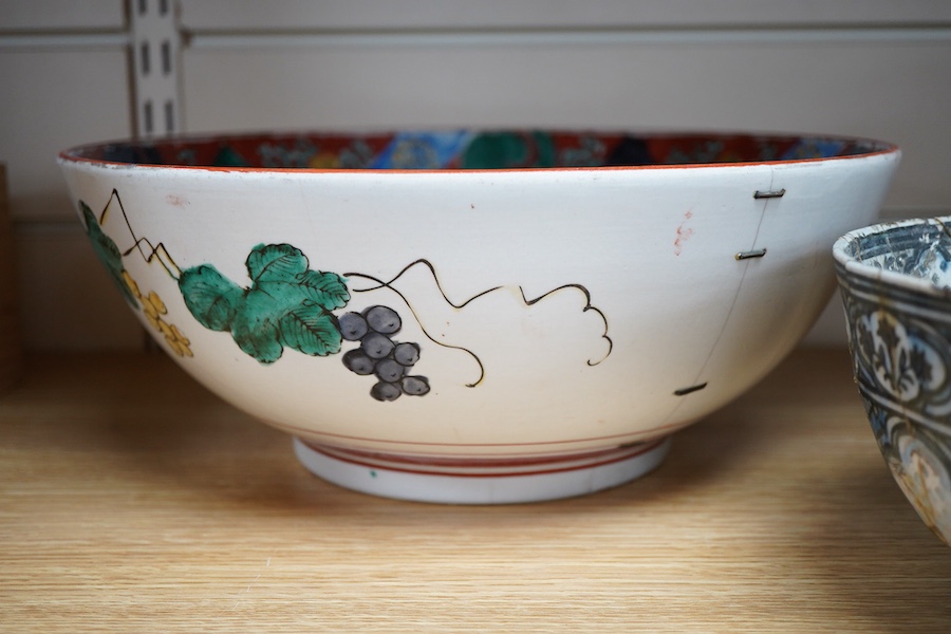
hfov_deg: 43.6
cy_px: 317
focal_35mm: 45
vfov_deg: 29.9
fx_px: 1189
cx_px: 476
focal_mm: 30
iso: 1250
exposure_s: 1/125
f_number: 4.5
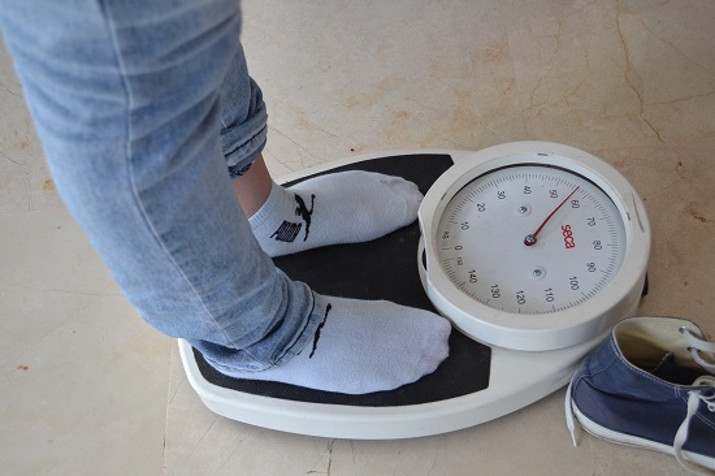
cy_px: 238
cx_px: 358
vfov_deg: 29.8
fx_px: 893
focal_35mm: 45
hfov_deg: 43.6
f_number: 5
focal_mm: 30
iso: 400
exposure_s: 1/100
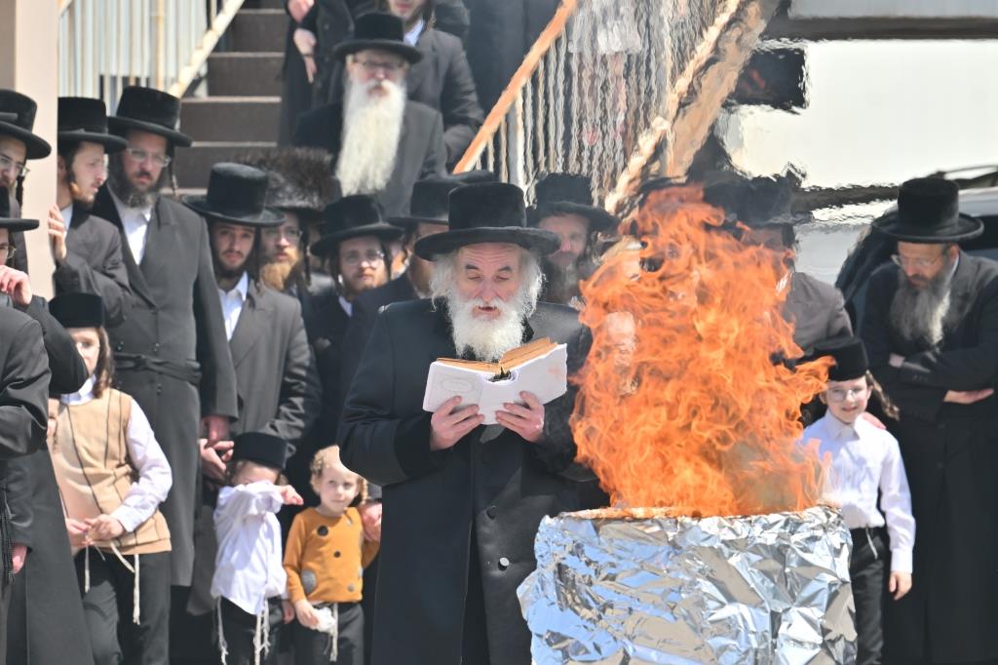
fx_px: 8314
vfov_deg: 4.6
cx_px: 499
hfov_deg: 6.9
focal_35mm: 300
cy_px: 332
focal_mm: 200
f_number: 6.3
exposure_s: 1/320
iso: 50
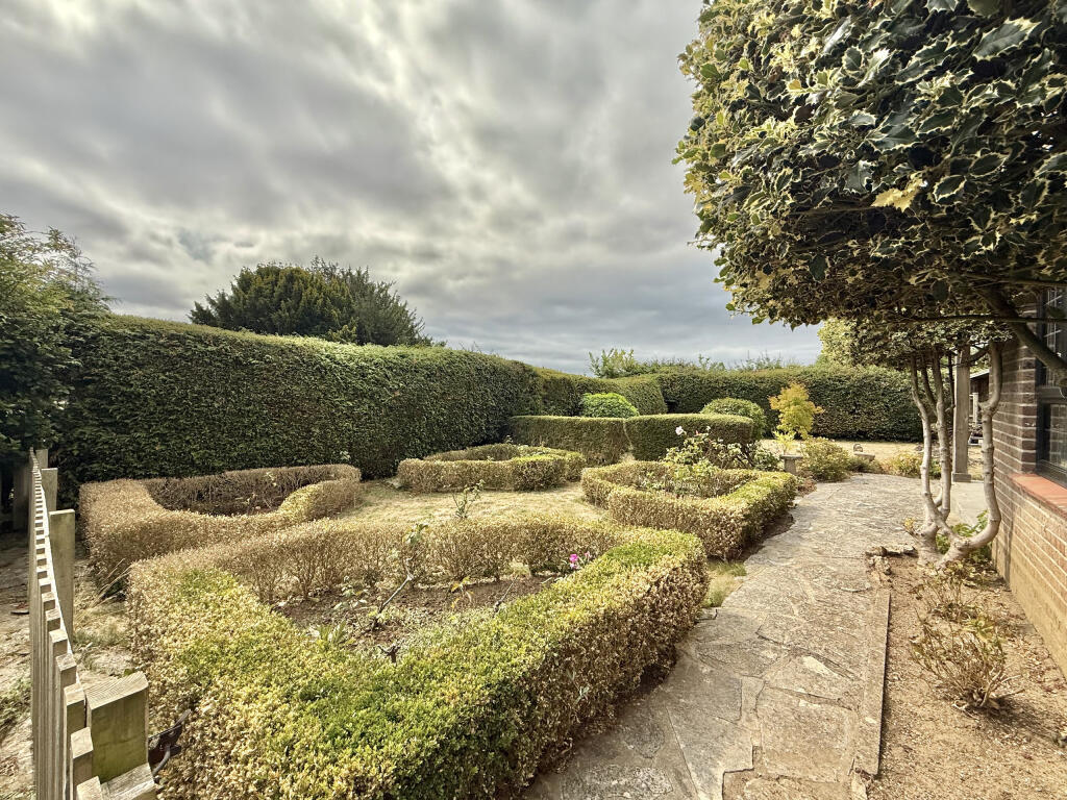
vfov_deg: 85.7
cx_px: 534
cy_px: 400
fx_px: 432
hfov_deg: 102.1
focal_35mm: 14
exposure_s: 1/2410
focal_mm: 2.22
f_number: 2.2
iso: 50
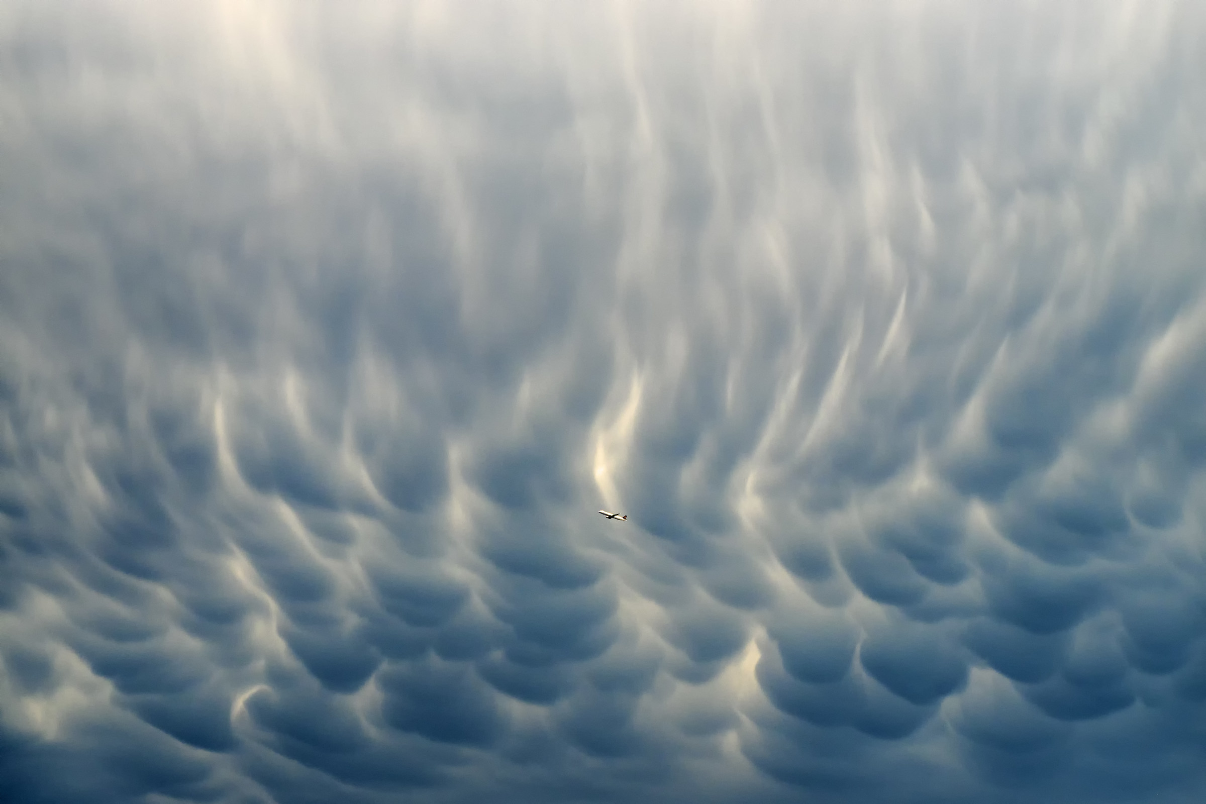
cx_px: 603
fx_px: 1407
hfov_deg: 46.4
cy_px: 402
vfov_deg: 31.9
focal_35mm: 42
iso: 200
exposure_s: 1/2000
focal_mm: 28
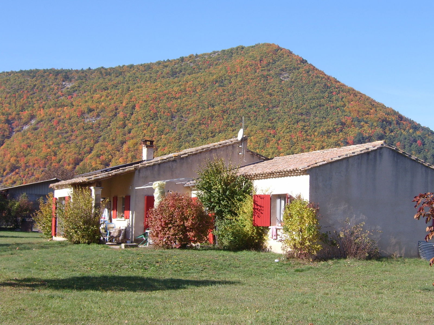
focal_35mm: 46
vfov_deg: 31.5
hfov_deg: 41.2
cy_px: 162
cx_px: 217
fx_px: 577
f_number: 6.7
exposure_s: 1/148
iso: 71
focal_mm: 11.93
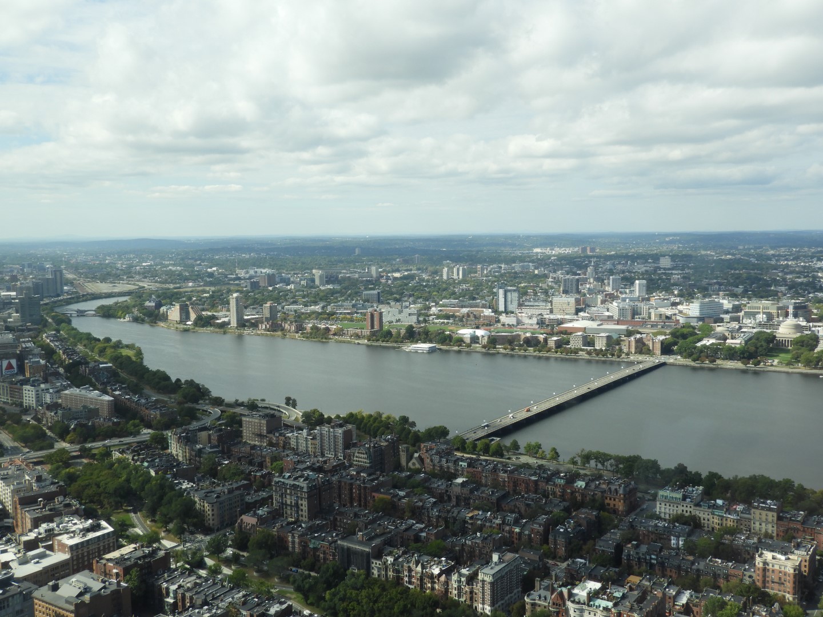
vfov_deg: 40.7
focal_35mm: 35
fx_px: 832
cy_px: 308
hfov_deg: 52.6
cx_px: 412
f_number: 3.8
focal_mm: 6.3
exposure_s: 1/800
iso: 100
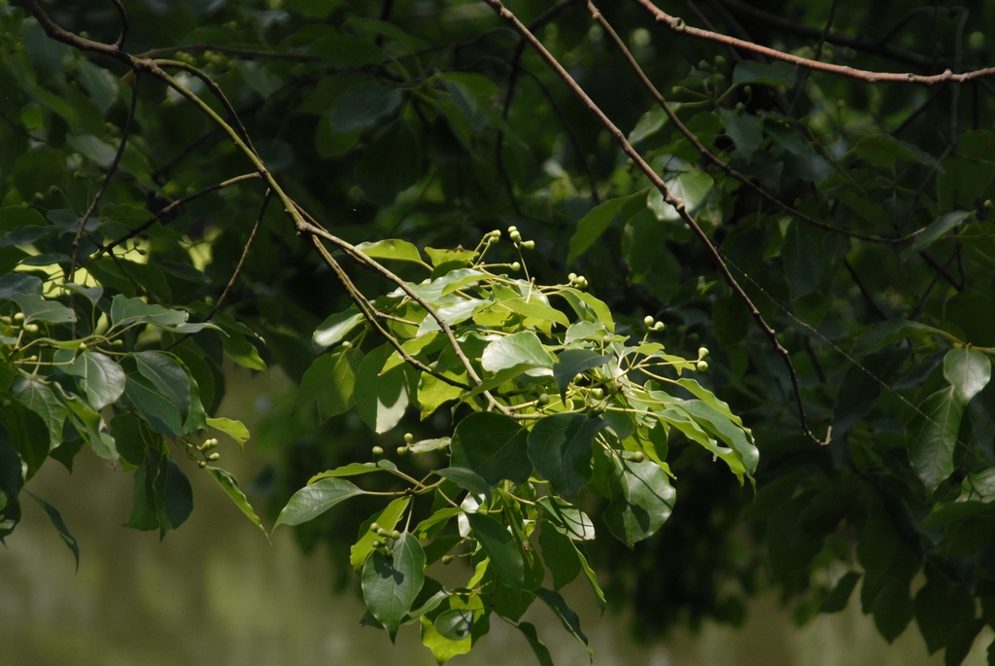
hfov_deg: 10.1
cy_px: 333
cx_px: 498
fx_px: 5602
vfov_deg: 6.8
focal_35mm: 202
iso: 400
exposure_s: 1/250
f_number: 8
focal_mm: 135
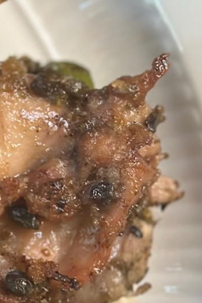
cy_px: 113
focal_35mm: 193
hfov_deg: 6.8
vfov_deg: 10.7
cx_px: -223
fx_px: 1625
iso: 320
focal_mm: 6.86
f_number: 1.78
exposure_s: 1/60
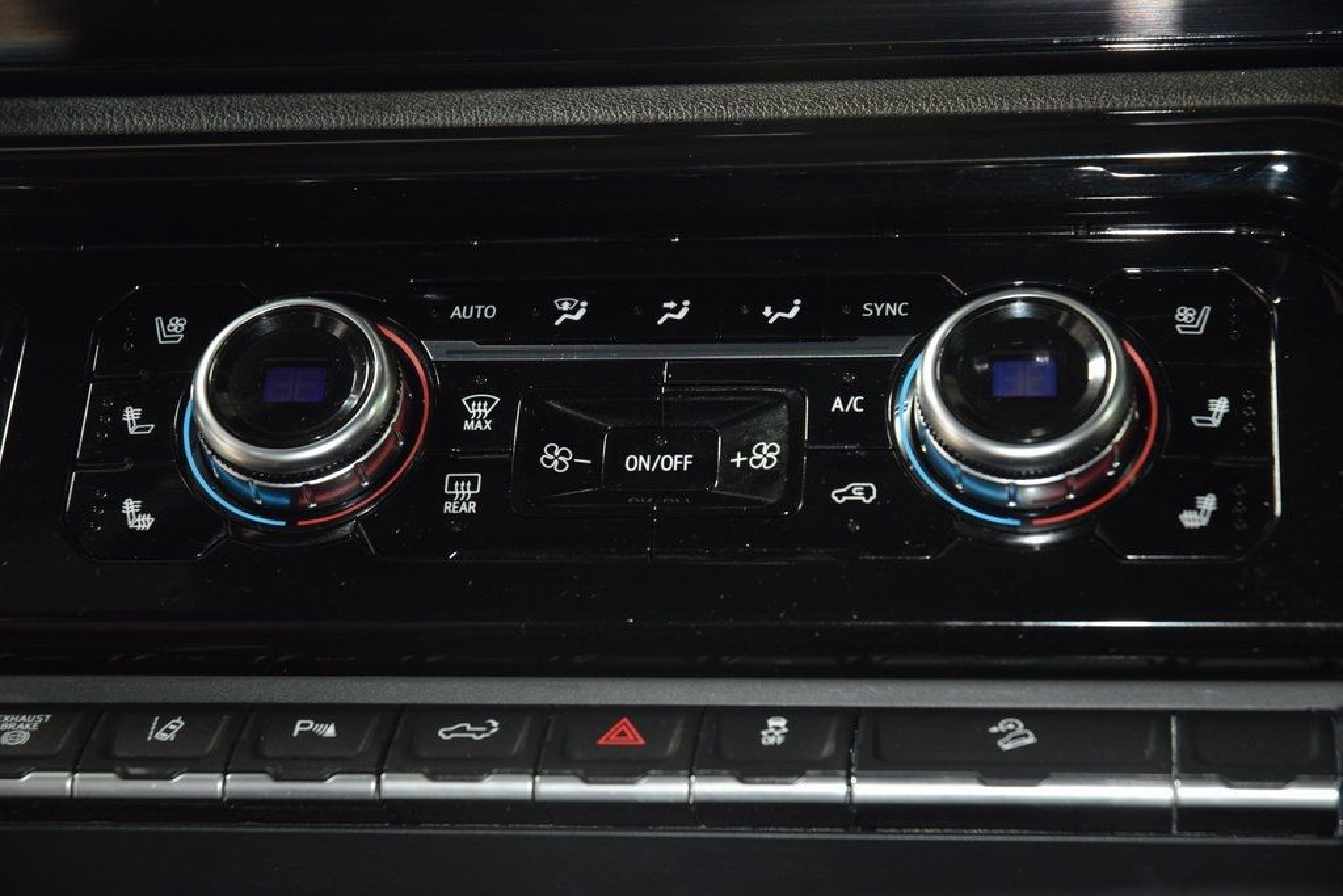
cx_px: 672
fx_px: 3917
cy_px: 448
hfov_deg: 19.5
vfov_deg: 13.0
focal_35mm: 105
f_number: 4.5
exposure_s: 1/20
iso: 1600
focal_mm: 70
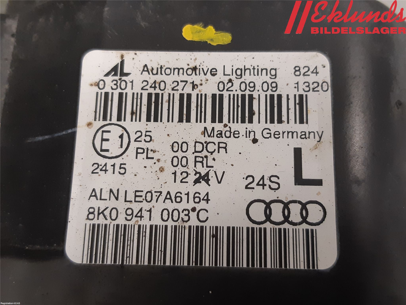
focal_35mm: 26
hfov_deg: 67.3
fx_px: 305
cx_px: 203
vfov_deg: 53.1
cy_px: 152
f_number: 1.7
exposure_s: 1/50
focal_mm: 3.93
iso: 160
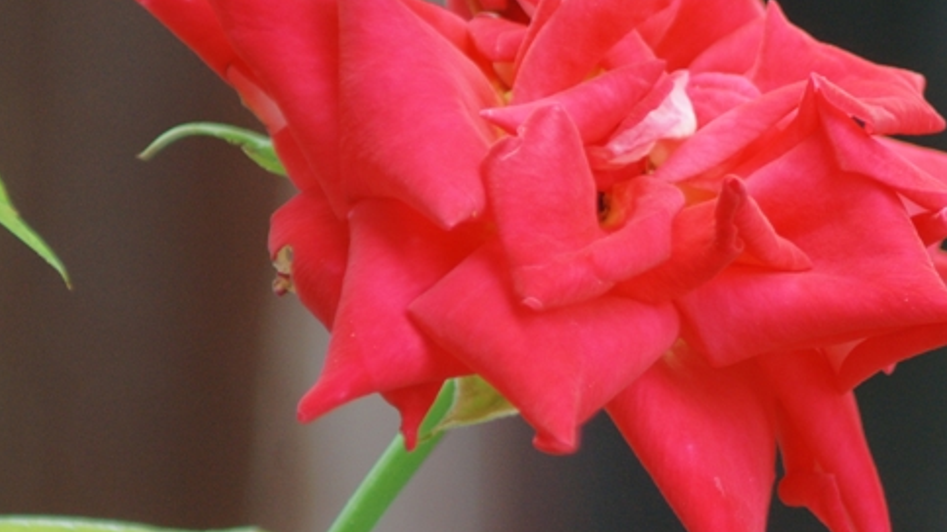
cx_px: 654
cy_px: 179
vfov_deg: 2.2
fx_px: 13682
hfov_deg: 4.0
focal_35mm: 545
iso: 320
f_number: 5.6
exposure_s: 1/100
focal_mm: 210
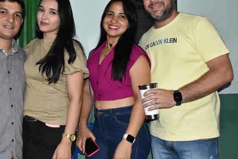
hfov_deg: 45.0
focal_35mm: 43
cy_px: 69
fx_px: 284
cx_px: 87
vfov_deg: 31.1
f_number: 4.5
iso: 3200
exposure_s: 1/200
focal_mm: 20
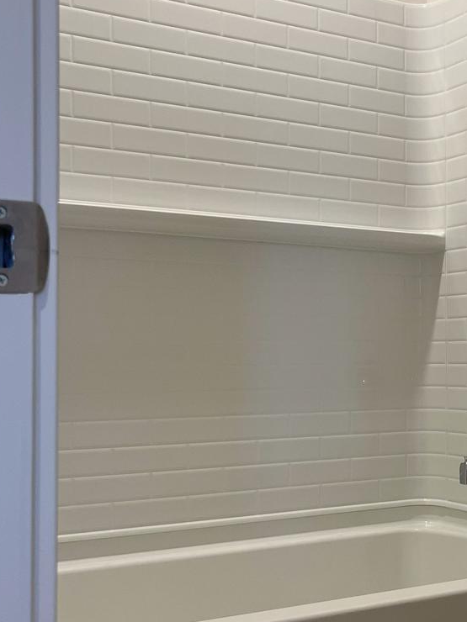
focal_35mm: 54
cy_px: 340
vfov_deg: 35.5
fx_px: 971
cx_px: 432
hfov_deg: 26.0
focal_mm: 5.1
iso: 80
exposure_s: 1/60
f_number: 1.6
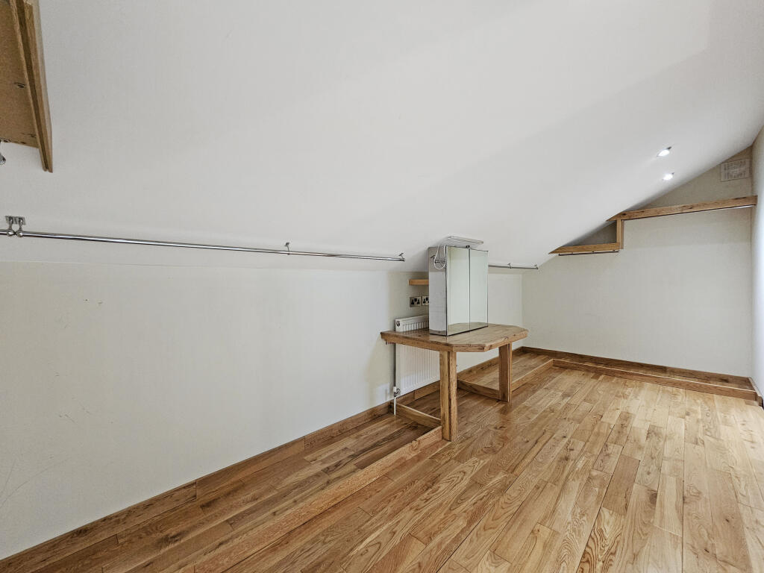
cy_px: 286
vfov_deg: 89.9
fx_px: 287
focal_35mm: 13
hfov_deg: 106.2
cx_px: 382
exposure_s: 1/50
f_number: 2.2
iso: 400
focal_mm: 2.2
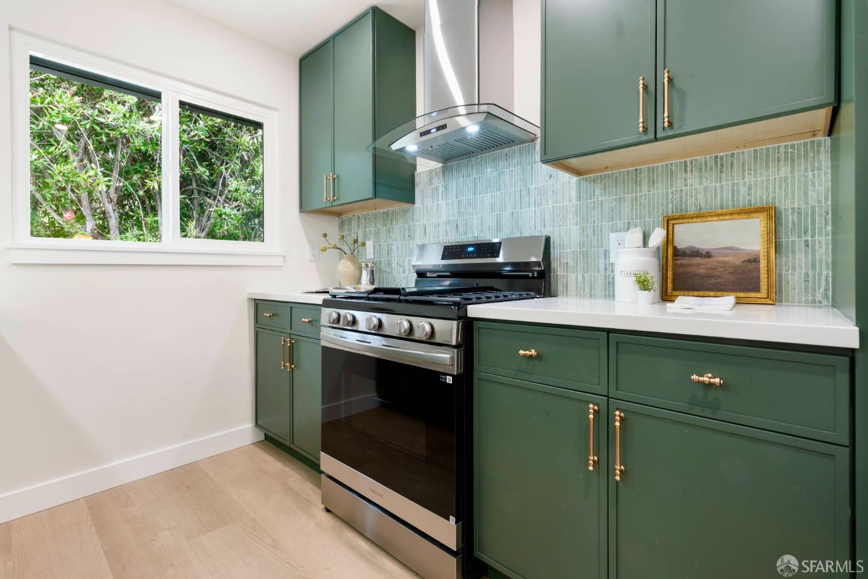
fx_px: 386
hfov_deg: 96.7
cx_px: 434
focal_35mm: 16
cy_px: 290
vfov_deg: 73.7
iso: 250
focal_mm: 16
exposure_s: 1.6
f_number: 16
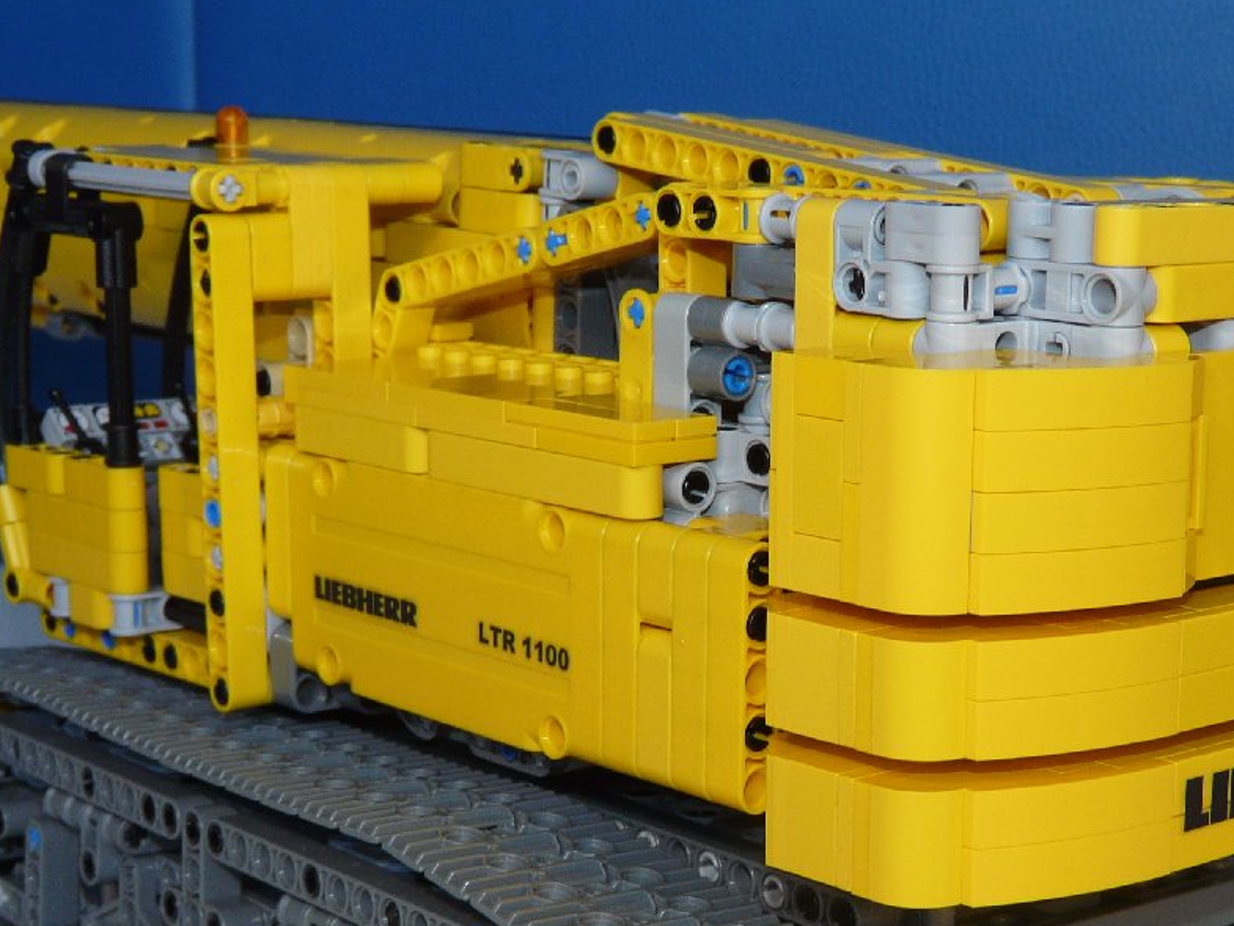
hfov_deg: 25.9
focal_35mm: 75
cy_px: 615
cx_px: 816
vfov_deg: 19.6
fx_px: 2674
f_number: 3.2
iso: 100
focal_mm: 7.5
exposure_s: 1/40
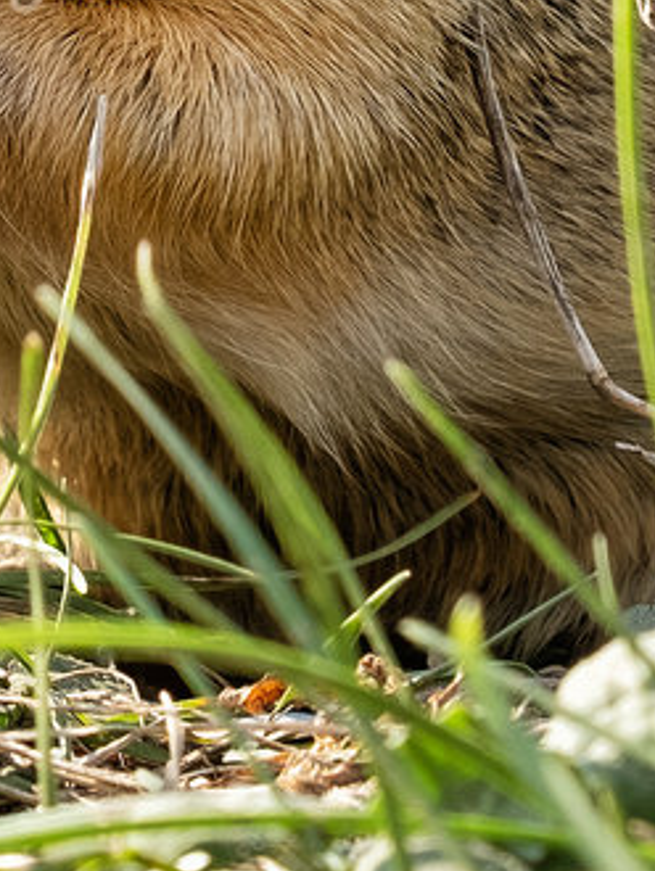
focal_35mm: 354
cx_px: 148
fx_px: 8920
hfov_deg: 4.2
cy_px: -165
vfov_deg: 5.6
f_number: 11
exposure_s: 1/125
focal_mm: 50.5
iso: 400
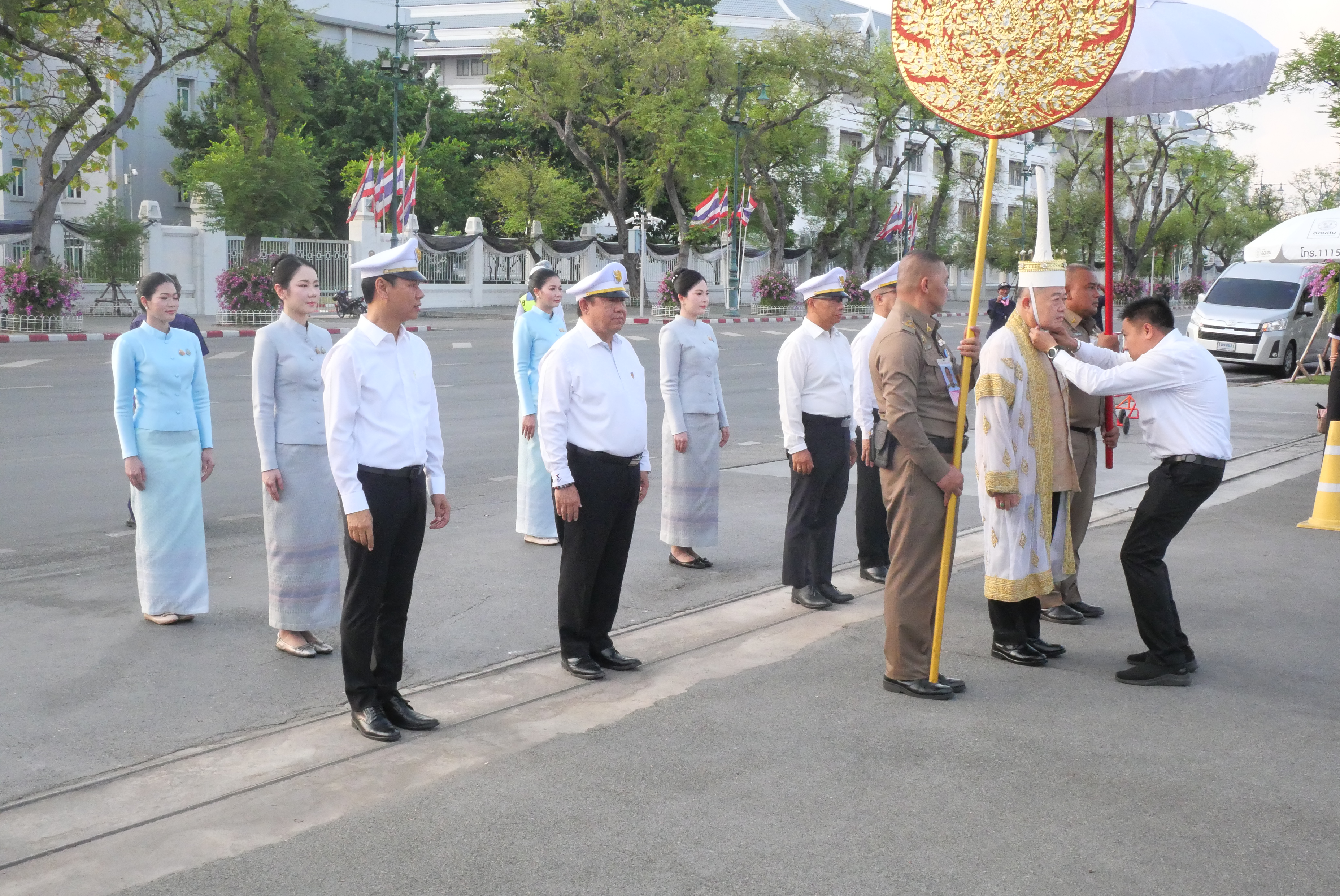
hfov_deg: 47.4
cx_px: 670
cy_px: 448
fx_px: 1527
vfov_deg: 32.7
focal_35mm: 41
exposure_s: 1/400
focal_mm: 20
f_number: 14
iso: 4000
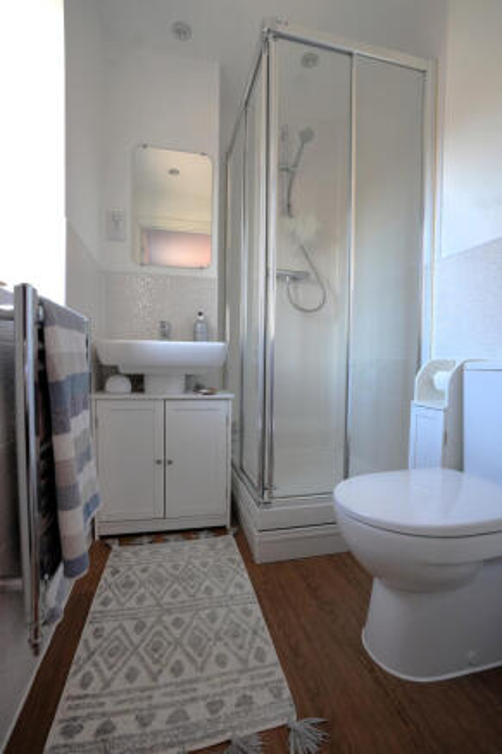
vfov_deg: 96.8
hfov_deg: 73.7
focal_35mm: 16
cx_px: 251
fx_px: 335
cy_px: 377
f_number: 5.6
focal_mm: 16
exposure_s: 1/60
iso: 1000
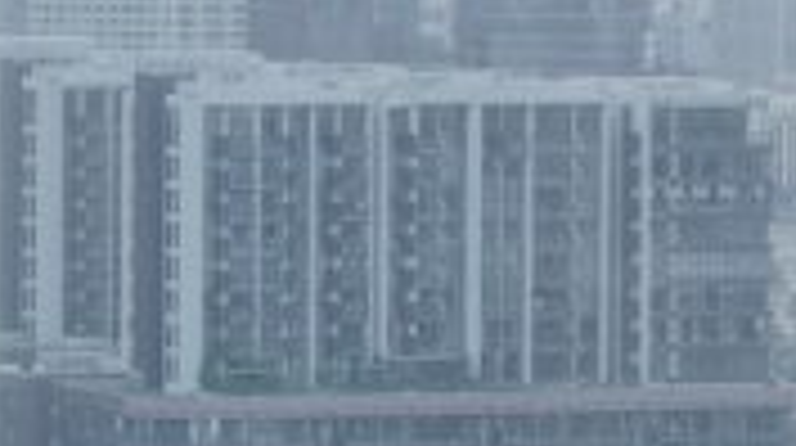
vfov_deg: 3.6
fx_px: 7061
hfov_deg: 6.4
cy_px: -50
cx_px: 553
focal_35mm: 335
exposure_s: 1/160
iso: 400
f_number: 3.2
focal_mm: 49
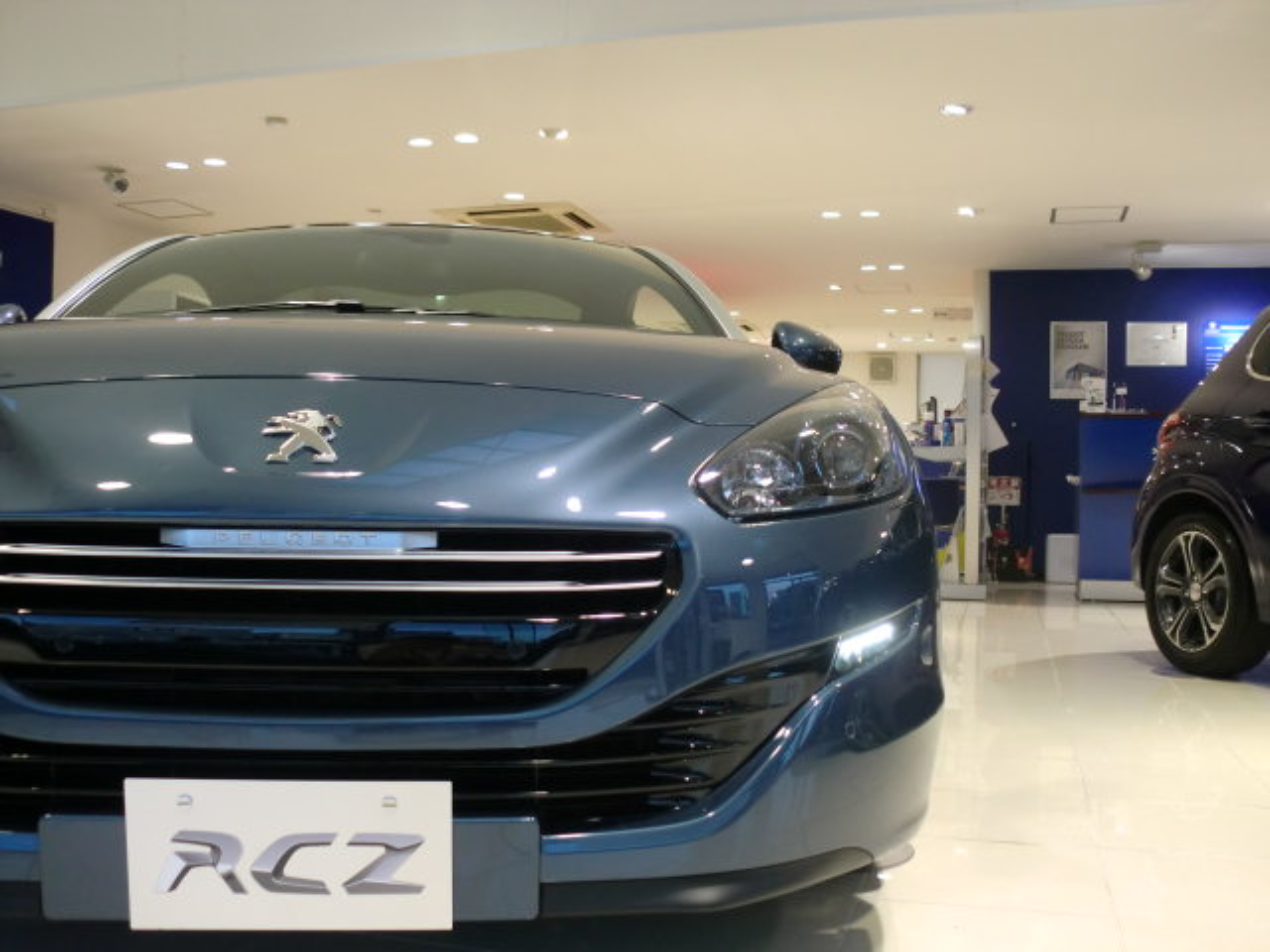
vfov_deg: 40.7
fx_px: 1284
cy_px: 476
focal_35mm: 35
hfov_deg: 52.6
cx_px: 635
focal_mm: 6.3
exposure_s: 1/60
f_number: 3.1
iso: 250
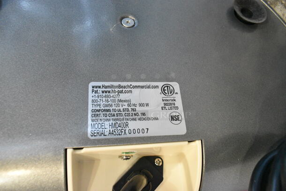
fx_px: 215
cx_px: 143
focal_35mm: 27
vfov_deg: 48.0
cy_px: 96
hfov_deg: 67.3
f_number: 8
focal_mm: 18
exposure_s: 1/250
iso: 6400
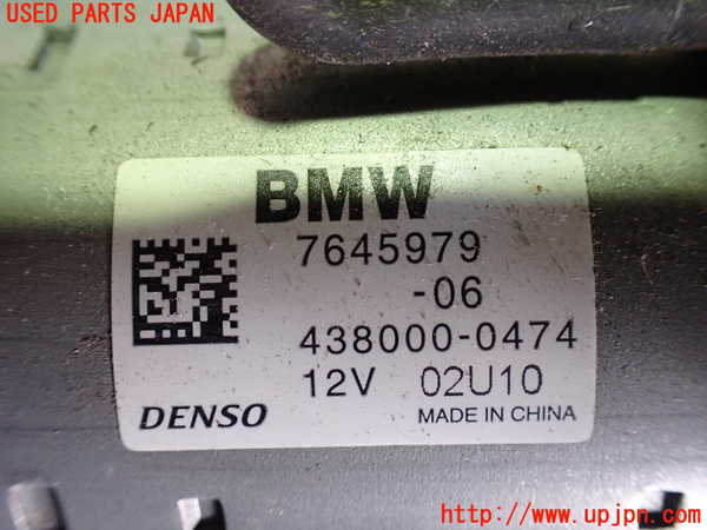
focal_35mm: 30
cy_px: 265
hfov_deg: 60.0
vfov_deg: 46.8
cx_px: 354
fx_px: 613
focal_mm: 5.4
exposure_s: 1/40
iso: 800
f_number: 2.3
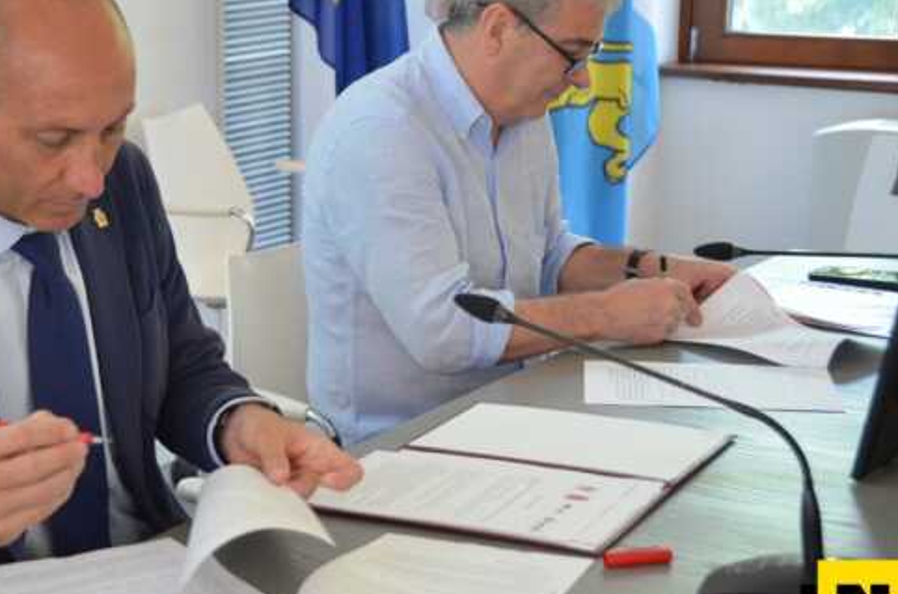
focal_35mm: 91
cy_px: 277
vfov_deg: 14.9
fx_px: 2265
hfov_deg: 22.3
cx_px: 298
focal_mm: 42
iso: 3200
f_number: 5
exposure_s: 1/200
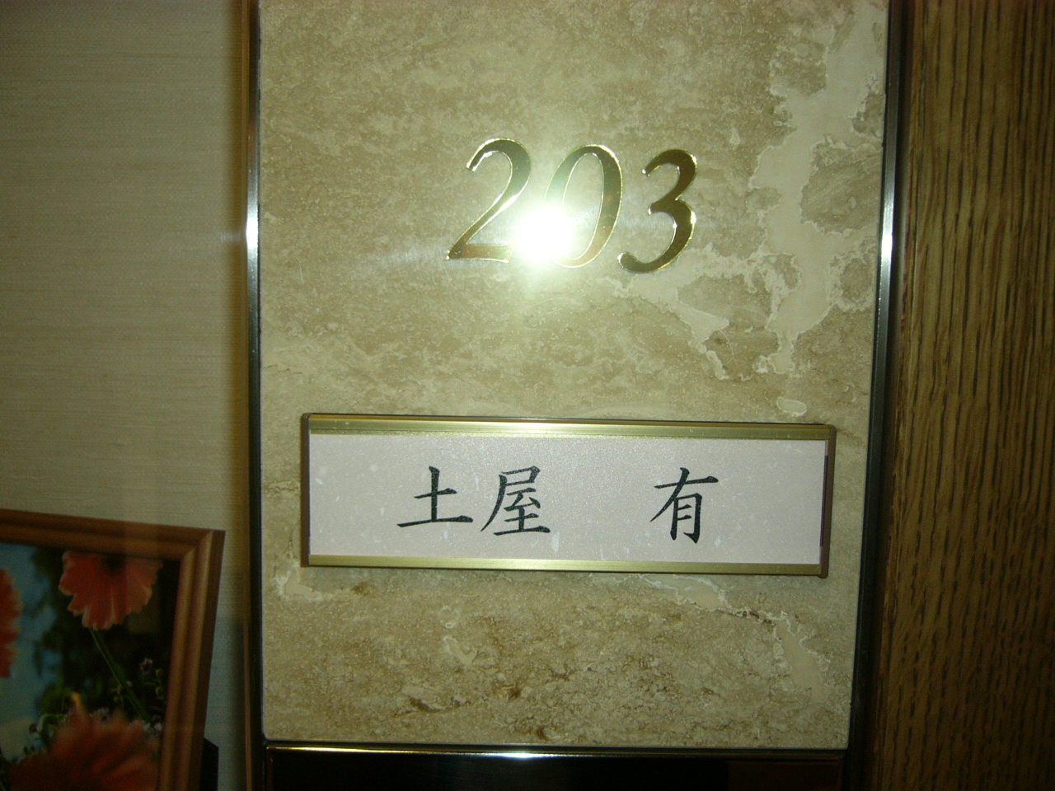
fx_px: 1067
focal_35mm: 35
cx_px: 528
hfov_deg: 52.6
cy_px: 396
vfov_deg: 40.7
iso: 100
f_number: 2.8
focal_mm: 5.8
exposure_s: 1/60
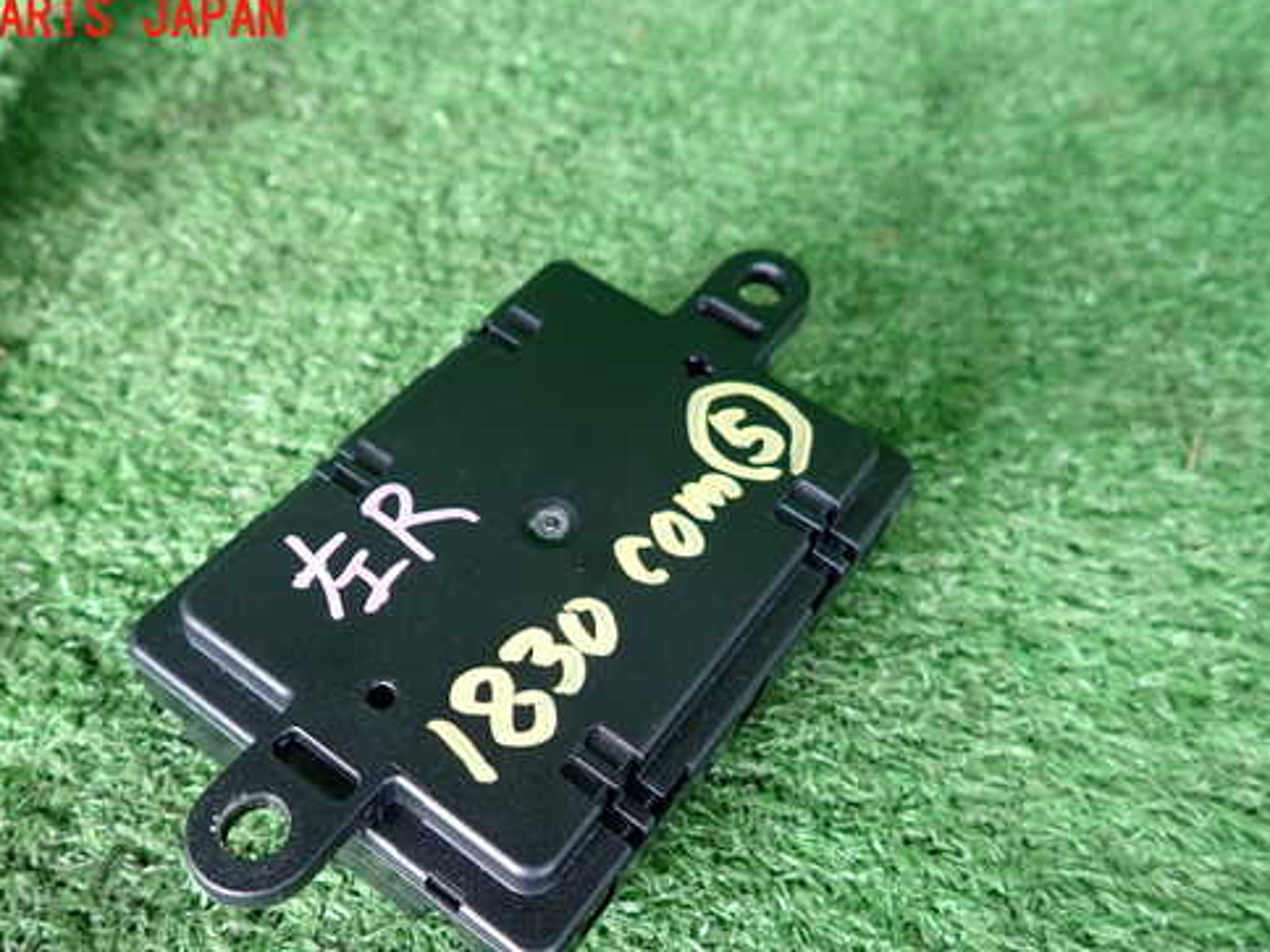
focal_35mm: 31
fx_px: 1137
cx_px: 596
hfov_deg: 58.3
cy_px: 577
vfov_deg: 45.2
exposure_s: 1/40
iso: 200
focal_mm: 4.5
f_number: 2
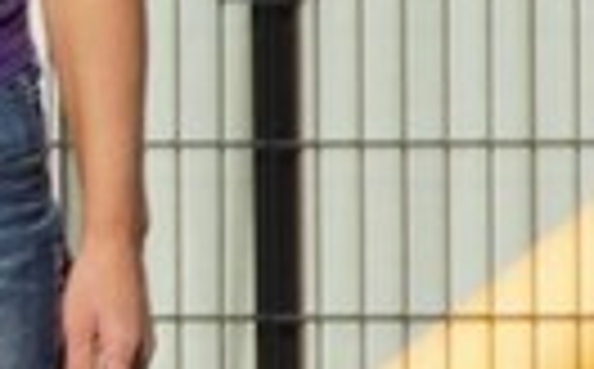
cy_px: 574
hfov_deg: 1.3
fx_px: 25970
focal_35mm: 1607
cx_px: -1112
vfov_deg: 0.8
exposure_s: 1/400
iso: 100
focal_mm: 135
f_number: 8
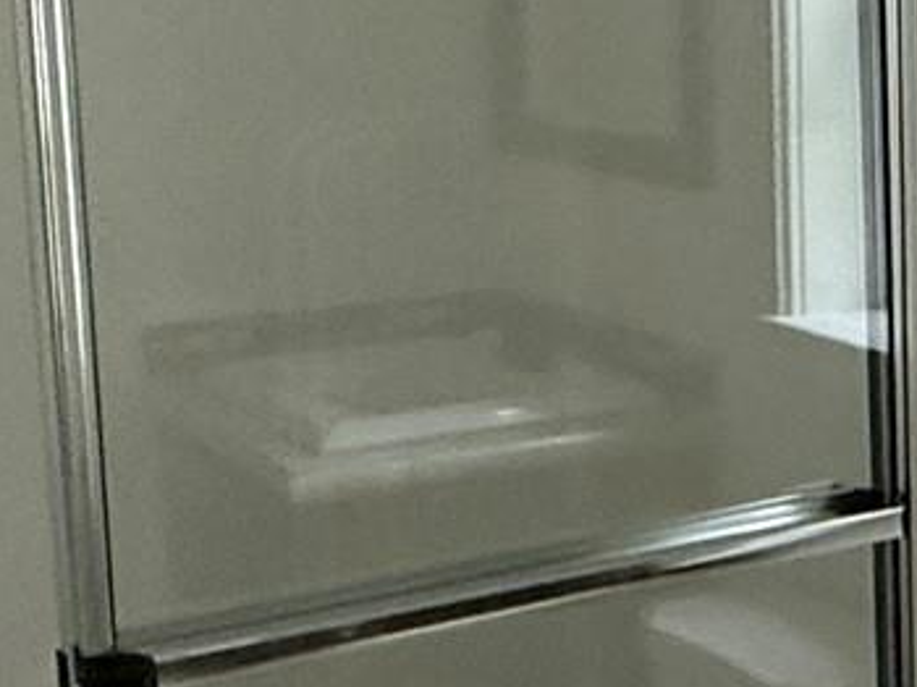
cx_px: 1085
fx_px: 2171
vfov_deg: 17.9
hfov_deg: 22.1
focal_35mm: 82
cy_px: 163
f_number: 2.2
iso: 320
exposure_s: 1/98
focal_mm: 2.22
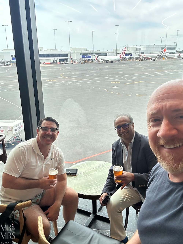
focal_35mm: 30
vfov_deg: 60.0
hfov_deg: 46.8
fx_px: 211
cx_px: 92
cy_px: 122
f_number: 1.9
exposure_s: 1/141
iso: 40
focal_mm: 2.69
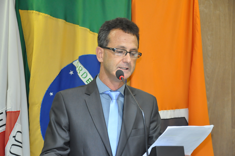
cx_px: 118
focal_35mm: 112
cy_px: 78
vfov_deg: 12.1
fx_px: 733
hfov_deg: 18.2
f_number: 5.3
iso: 2000
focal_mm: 75
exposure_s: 1/60
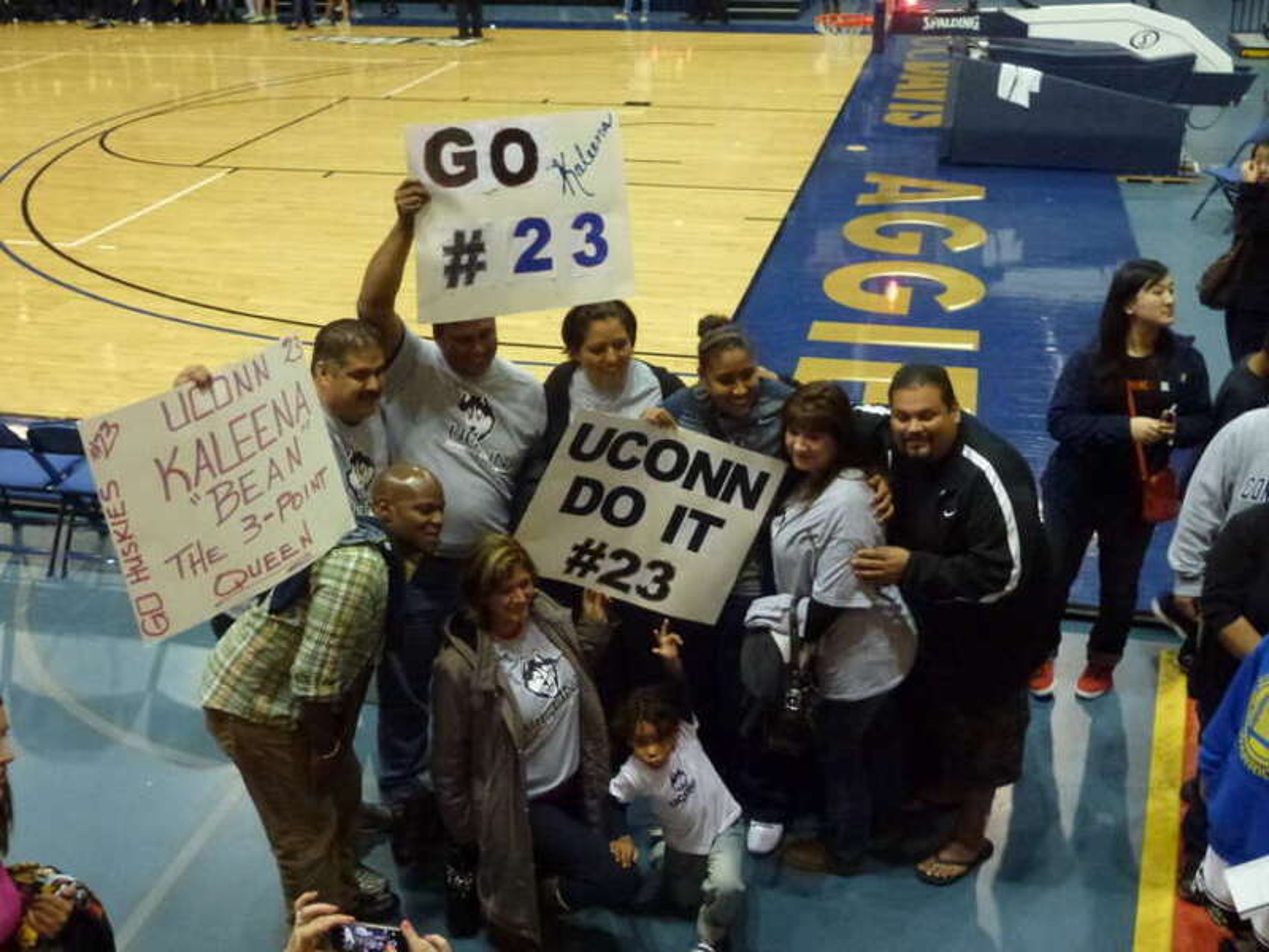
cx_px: 634
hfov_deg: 51.4
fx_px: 1320
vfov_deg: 39.7
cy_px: 476
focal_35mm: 36
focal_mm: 6.4
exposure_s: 1/40
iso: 800
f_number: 3.7
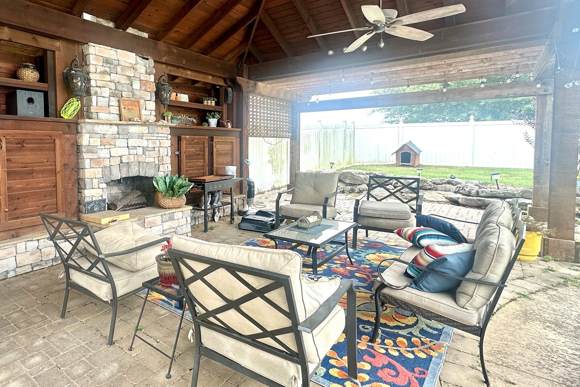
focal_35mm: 21
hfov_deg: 79.0
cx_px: 201
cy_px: 163
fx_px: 338
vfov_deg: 59.2
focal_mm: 2.22
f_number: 2.2
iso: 40
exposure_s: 1/168
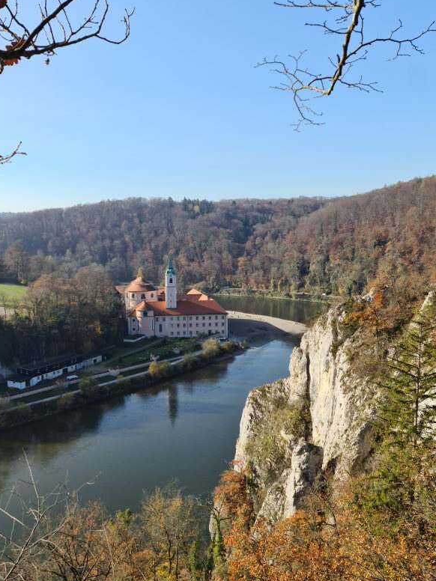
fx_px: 554
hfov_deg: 42.8
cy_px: 326
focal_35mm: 33
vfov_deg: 55.2
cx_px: 184
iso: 50
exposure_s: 1/594
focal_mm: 7
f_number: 1.8
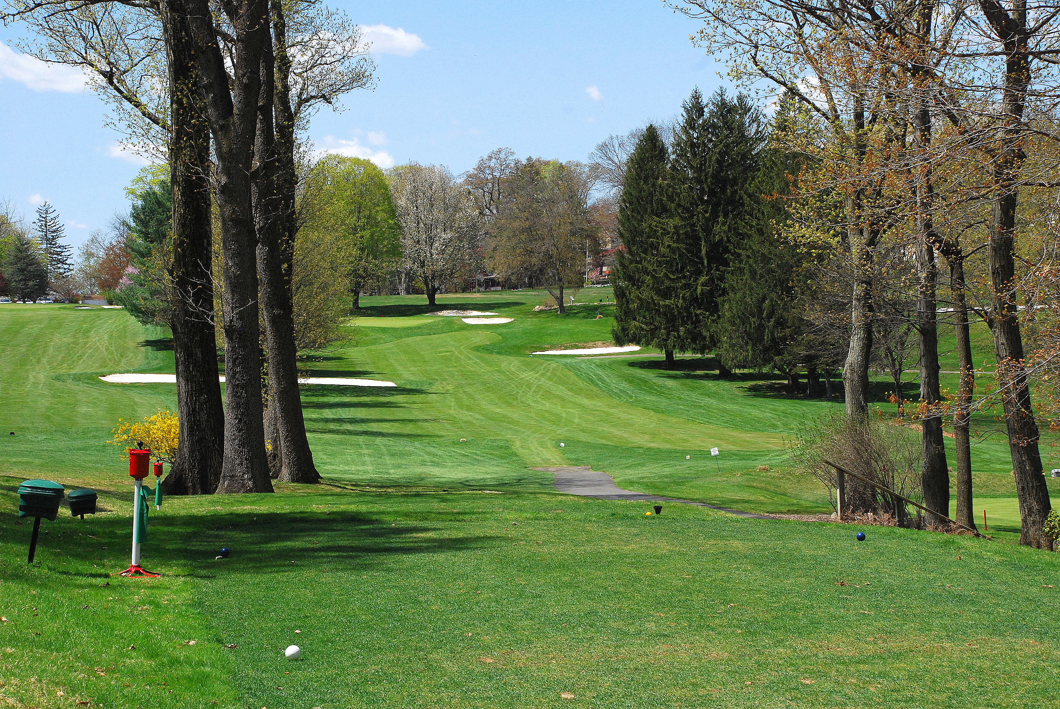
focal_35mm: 75
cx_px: 530
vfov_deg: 18.2
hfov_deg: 27.0
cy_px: 354
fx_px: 2211
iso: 500
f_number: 11
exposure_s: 1/500
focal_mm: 50
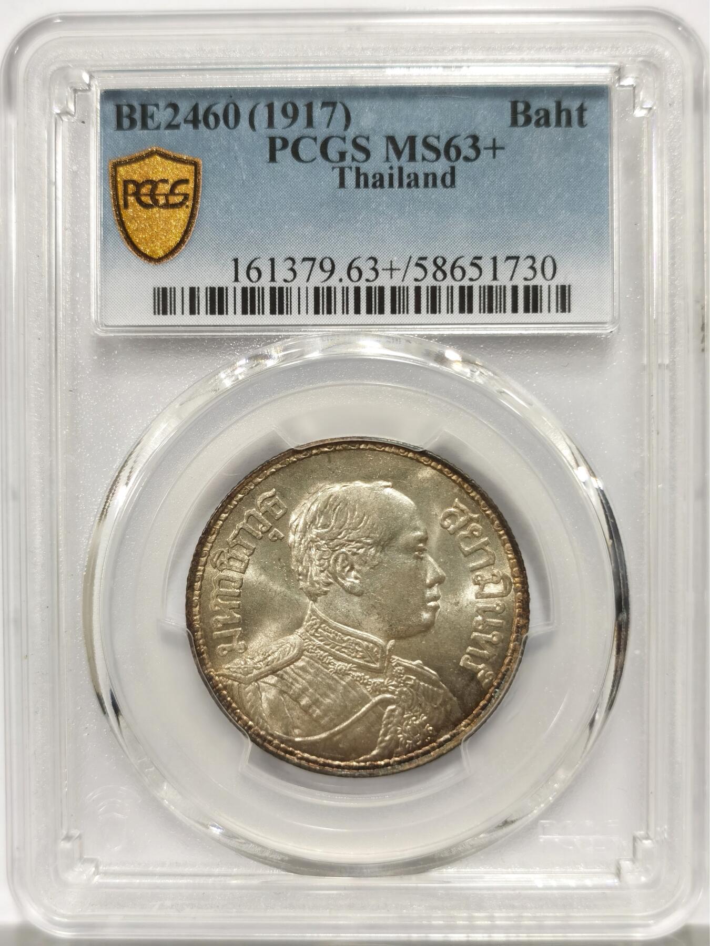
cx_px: 355
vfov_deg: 35.5
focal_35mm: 54
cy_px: 473
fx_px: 1477
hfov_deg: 27.0
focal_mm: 5.56
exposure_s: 1/100
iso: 125
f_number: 16
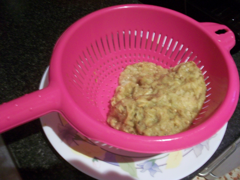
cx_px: 120
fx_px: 222
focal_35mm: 32
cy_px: 90
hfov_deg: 56.8
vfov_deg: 44.2
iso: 160
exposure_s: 1/10
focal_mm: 5.7
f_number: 2.8
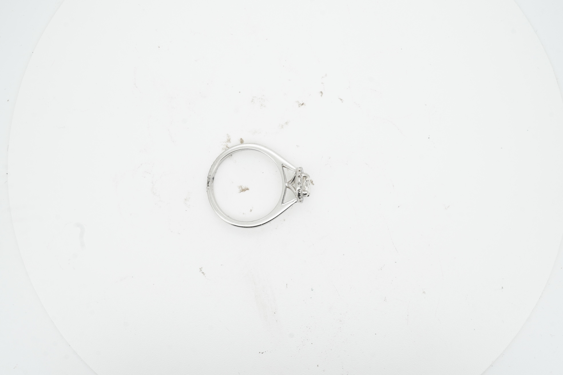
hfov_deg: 43.6
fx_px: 704
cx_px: 282
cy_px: 188
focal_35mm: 45
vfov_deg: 29.9
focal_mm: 30
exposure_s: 1/100
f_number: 22
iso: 200
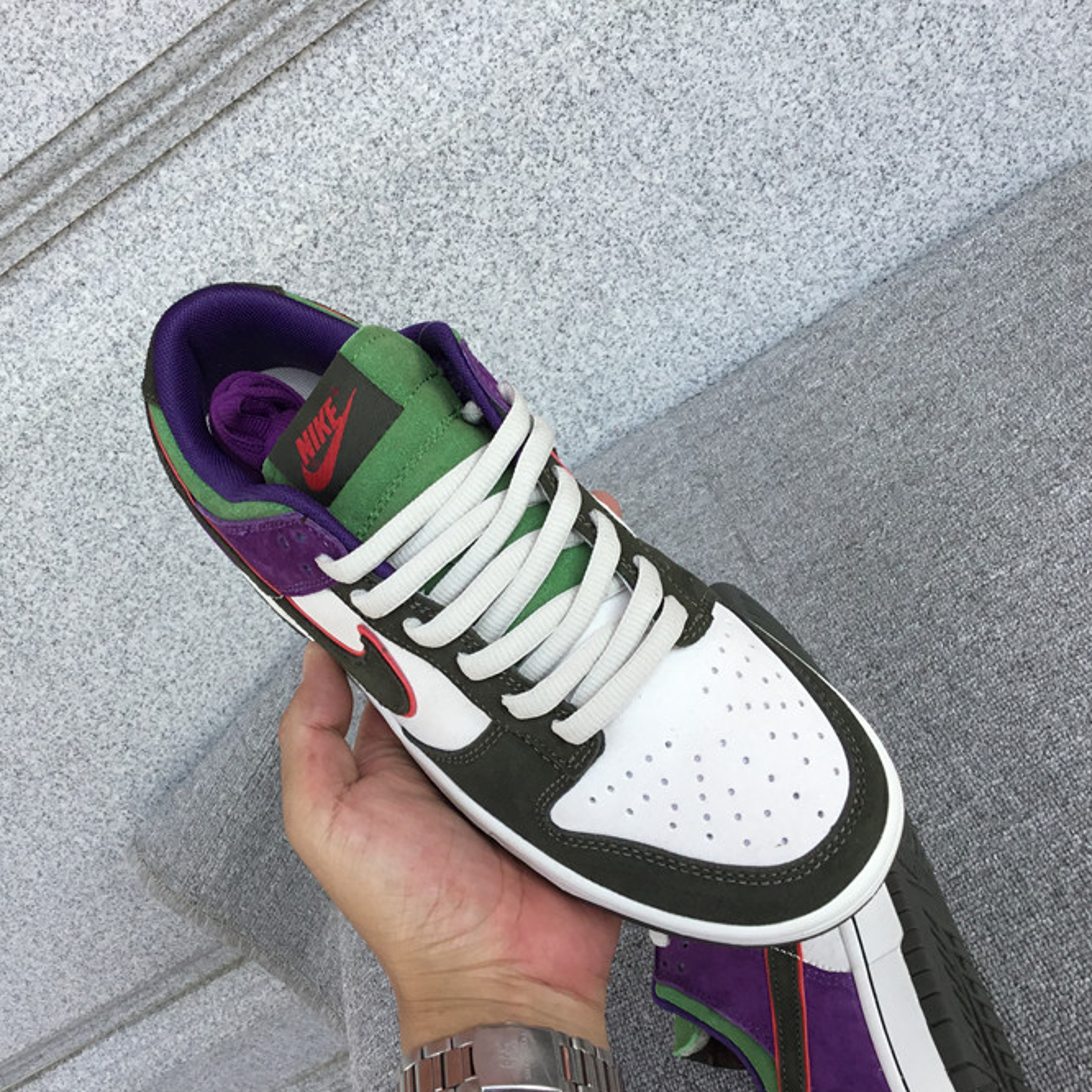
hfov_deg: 44.8
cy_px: 548
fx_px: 1321
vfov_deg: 44.9
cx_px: 453
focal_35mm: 37
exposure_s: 1/409
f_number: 2.4
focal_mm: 3.3
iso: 25
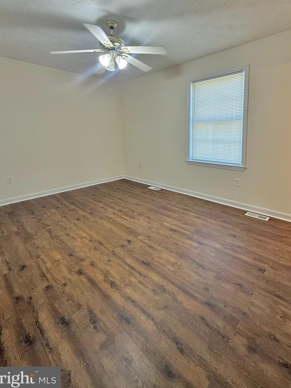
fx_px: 191
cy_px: 156
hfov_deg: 74.5
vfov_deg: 89.9
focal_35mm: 17
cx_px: 161
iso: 125
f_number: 2.2
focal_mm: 2.22
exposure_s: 1/120
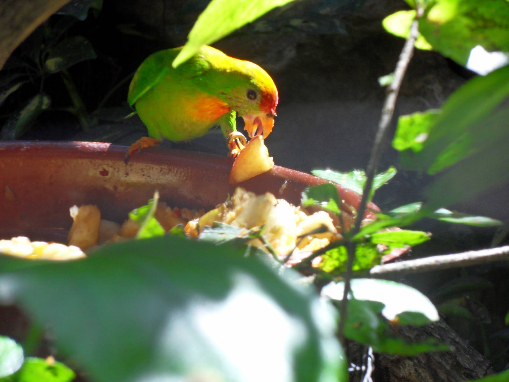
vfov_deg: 8.5
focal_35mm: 175
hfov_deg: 11.3
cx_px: 254
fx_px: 2573
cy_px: 191
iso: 100
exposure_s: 1/60
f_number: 5.8
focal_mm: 30.6
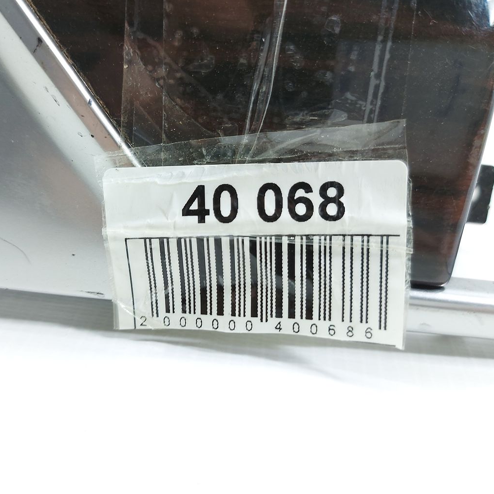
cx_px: 219
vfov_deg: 55.6
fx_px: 468
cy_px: 243
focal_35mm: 29
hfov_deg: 55.5
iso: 100
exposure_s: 1/50
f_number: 1.8
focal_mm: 5.23
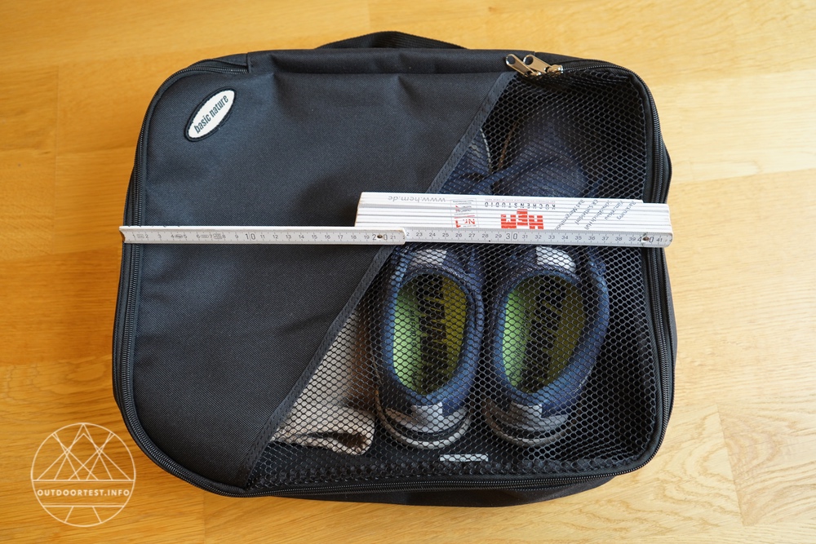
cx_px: 408
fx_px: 771
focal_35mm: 34
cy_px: 272
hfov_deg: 55.8
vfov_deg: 38.9
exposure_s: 1/40
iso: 800
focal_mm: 34
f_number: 5
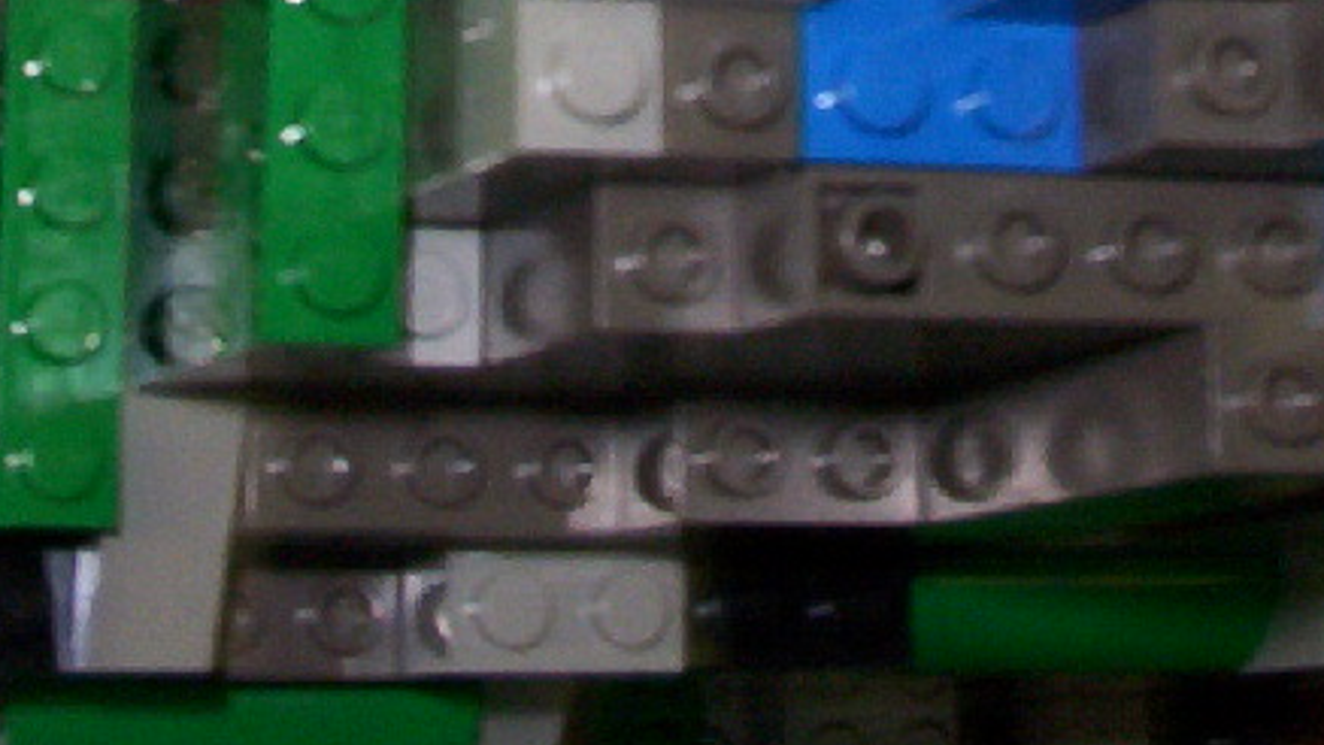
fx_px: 4038
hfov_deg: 18.5
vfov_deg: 9.5
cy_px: -948
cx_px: 994
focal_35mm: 115
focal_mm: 6
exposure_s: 1/30
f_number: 4.5
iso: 140
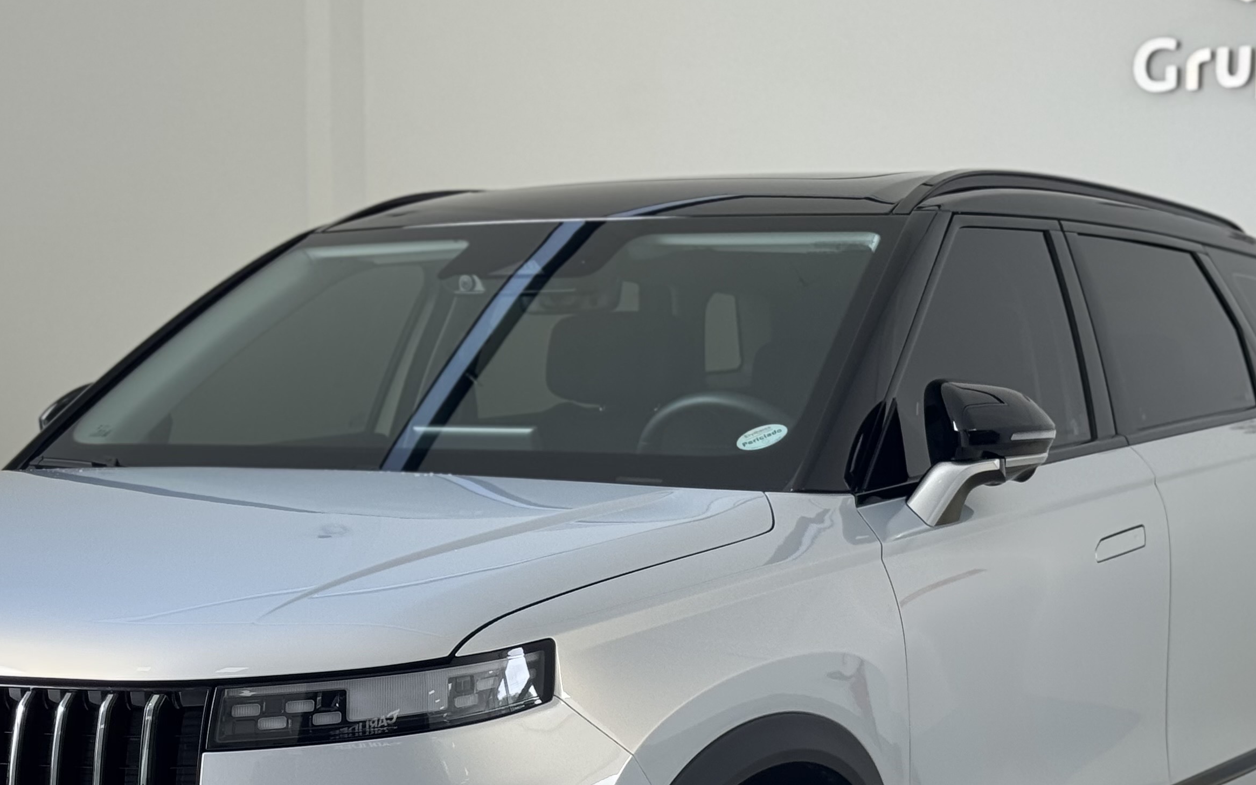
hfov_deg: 23.5
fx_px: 3012
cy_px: 713
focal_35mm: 88
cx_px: 478
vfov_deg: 14.7
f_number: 1.78
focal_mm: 6.76
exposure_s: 1/265
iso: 64
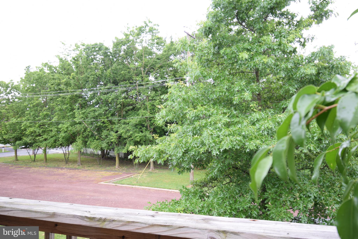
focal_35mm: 30
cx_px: 179
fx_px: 298
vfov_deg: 43.6
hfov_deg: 61.9
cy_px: 120
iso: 200
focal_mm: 20
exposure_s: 1/40
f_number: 6.3
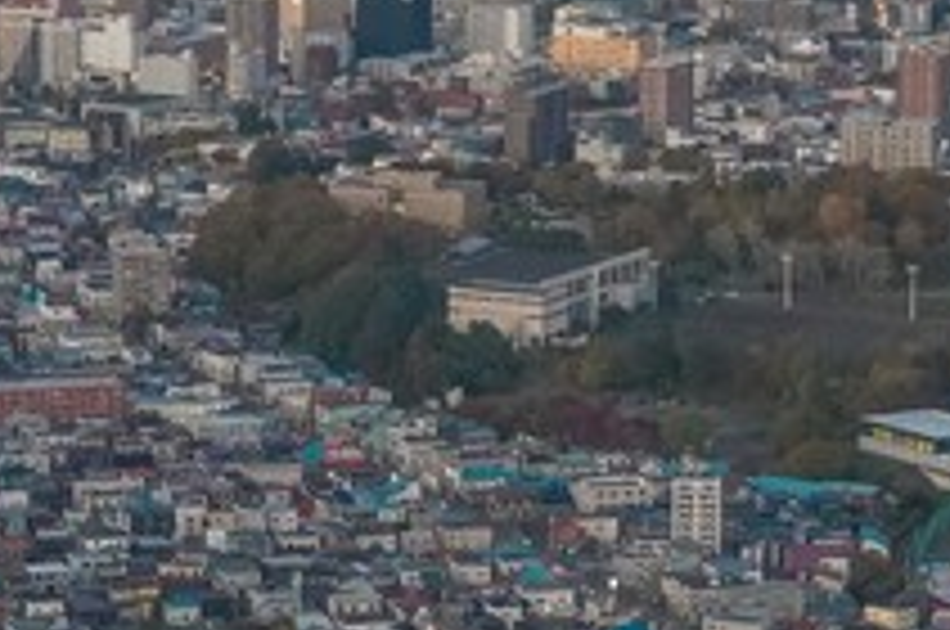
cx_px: 410
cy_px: 166
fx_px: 7430
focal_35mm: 282
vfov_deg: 4.9
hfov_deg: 7.3
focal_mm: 70
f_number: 5.6
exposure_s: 1/80
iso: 3200
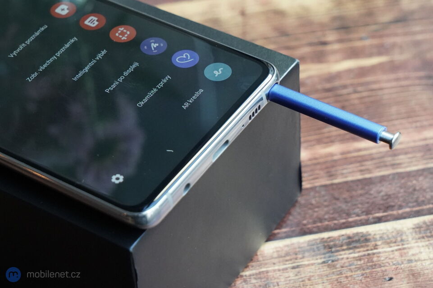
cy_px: 144
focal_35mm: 70
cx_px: 216
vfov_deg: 19.4
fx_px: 842
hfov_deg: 28.9
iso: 8000
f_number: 9
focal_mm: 70
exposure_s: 1/320
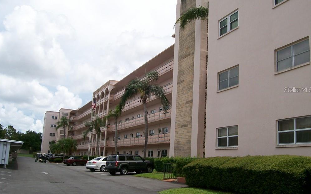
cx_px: 155
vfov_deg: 32.7
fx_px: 331
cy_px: 90
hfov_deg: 50.4
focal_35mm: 39
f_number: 4.8
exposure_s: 1/729
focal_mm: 6
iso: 80
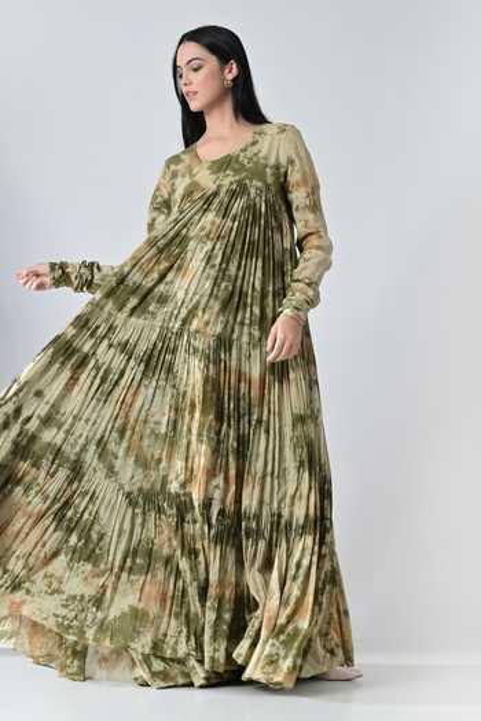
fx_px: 1343
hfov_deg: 20.3
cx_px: 240
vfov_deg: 30.1
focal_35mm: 67
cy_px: 360
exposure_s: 1/160
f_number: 8
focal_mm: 67
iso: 200
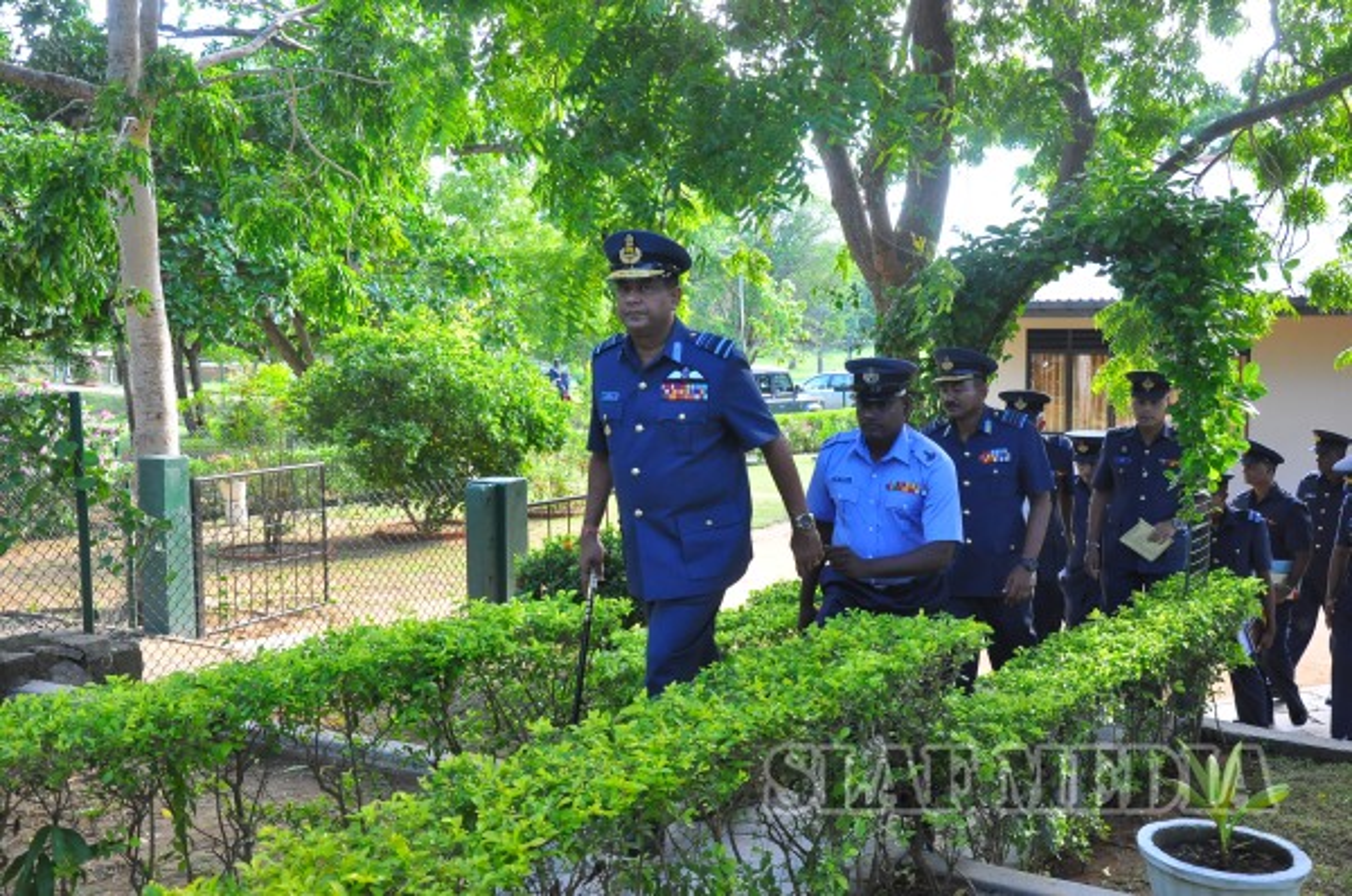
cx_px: 676
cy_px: 448
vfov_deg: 34.1
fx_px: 1462
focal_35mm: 39
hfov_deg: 49.6
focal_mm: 26
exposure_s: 1/160
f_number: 7.1
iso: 1000
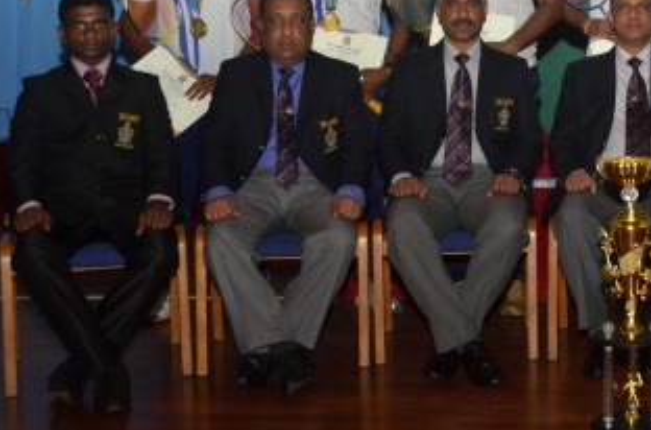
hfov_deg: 25.8
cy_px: 62
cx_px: 680
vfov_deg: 18.1
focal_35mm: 74
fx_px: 1334
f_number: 5
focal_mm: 22
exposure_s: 1/125
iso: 400
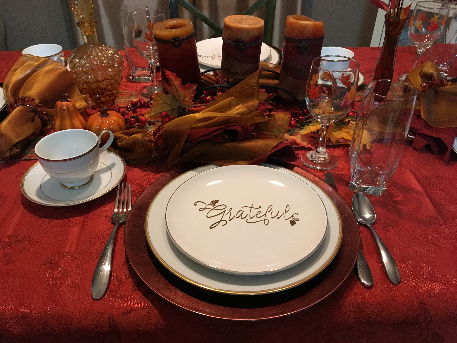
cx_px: 228
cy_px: 172
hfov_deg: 61.7
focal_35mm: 29
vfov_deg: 48.2
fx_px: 383
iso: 200
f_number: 2.2
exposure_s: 1/30
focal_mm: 4.15
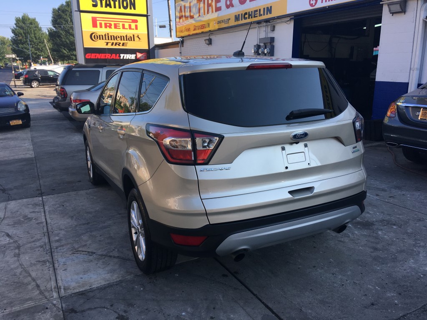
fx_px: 358
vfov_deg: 48.2
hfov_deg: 61.7
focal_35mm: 29
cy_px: 160
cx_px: 214
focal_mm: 4.15
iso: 25
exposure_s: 1/574
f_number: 2.2
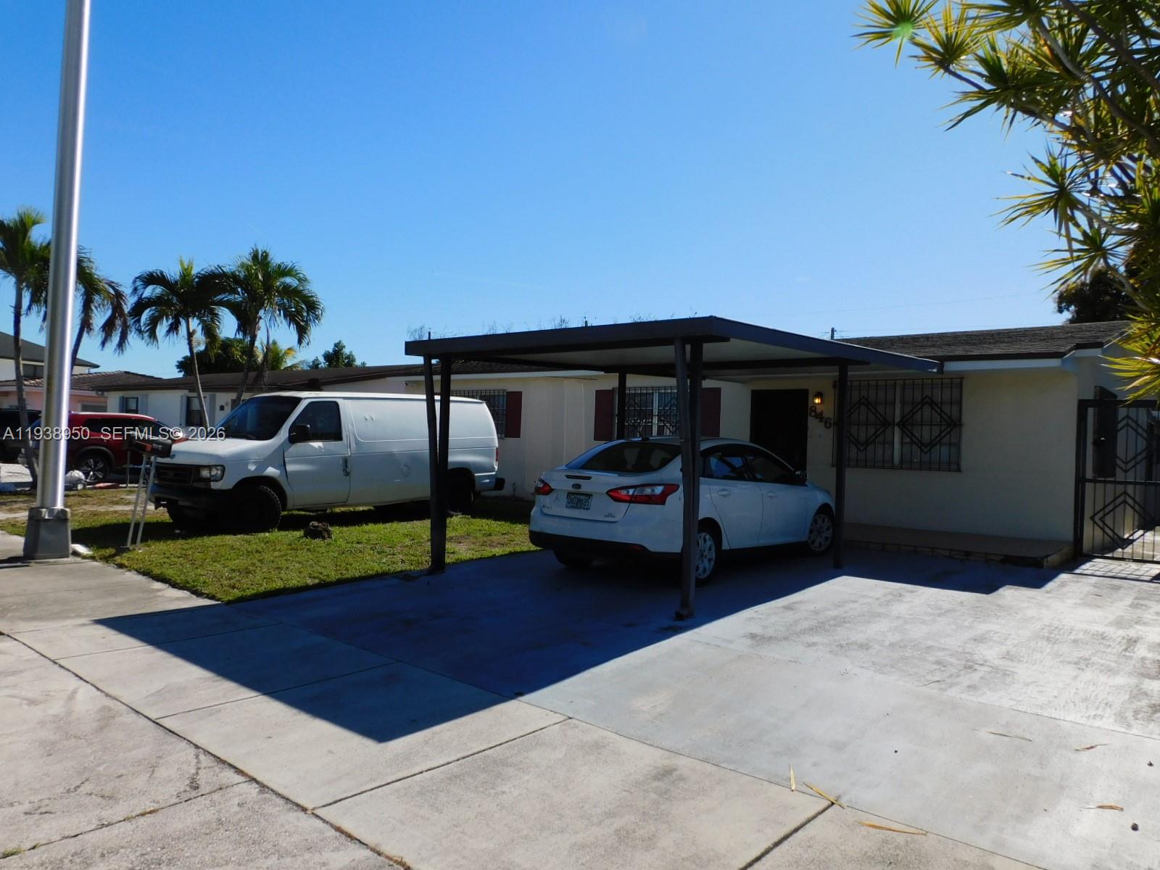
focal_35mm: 24
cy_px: 435
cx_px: 580
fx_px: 804
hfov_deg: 71.6
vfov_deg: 56.8
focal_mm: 4.3
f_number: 3.8
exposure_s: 1/1600
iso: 125
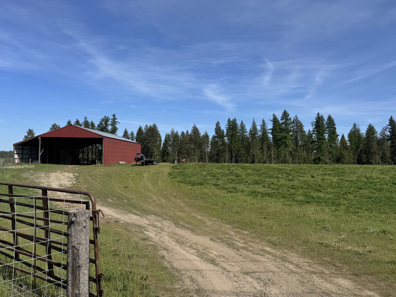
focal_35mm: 32
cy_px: 149
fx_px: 366
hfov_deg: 56.7
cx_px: 178
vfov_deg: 44.2
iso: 80
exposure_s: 1/5348
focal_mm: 6.76
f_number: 1.78
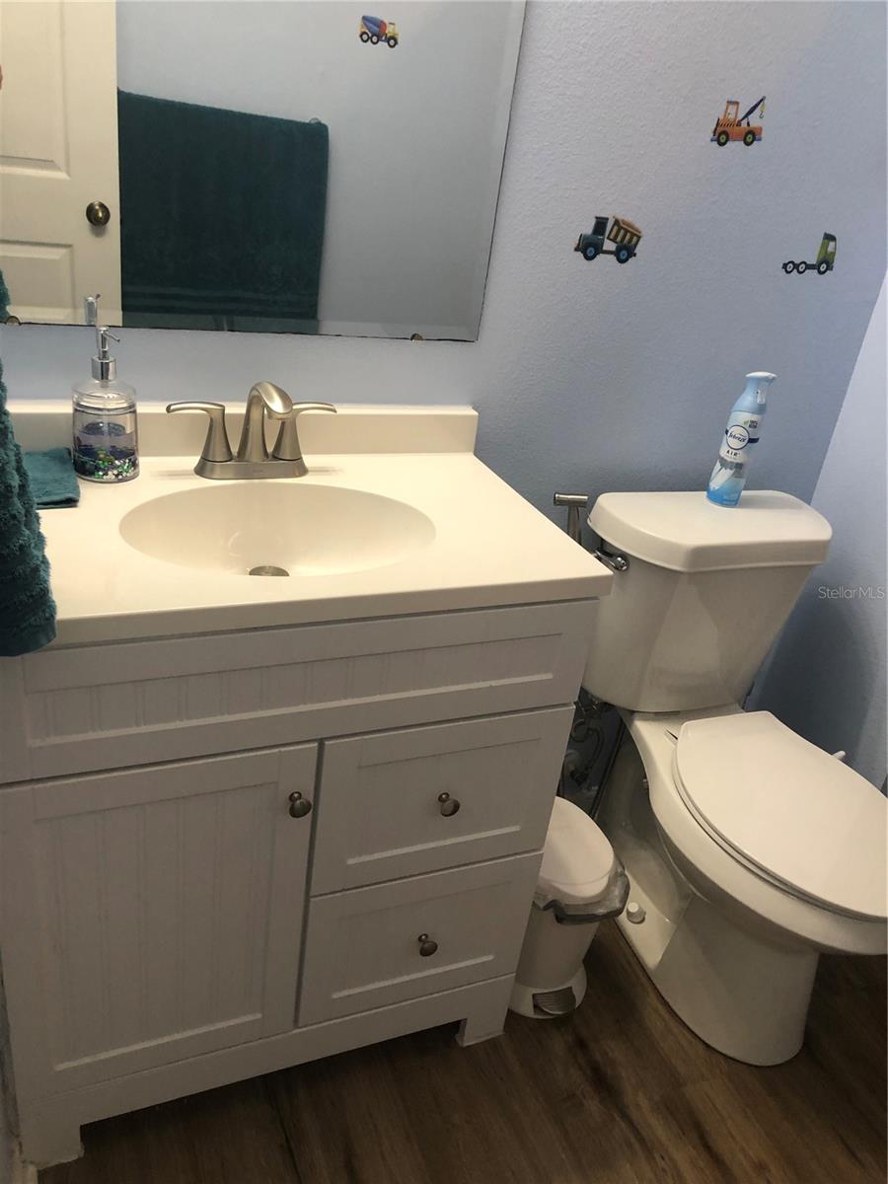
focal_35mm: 28
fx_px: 958
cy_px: 592
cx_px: 444
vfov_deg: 63.4
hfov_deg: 49.7
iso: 40
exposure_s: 1/30
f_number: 1.8
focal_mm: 3.99
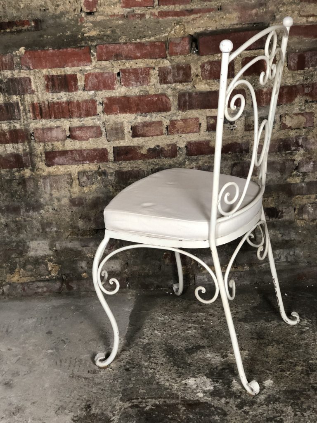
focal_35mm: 52
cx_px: 158
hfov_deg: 28.0
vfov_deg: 36.8
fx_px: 635
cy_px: 212
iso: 125
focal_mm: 6
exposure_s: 1/25
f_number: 2.4
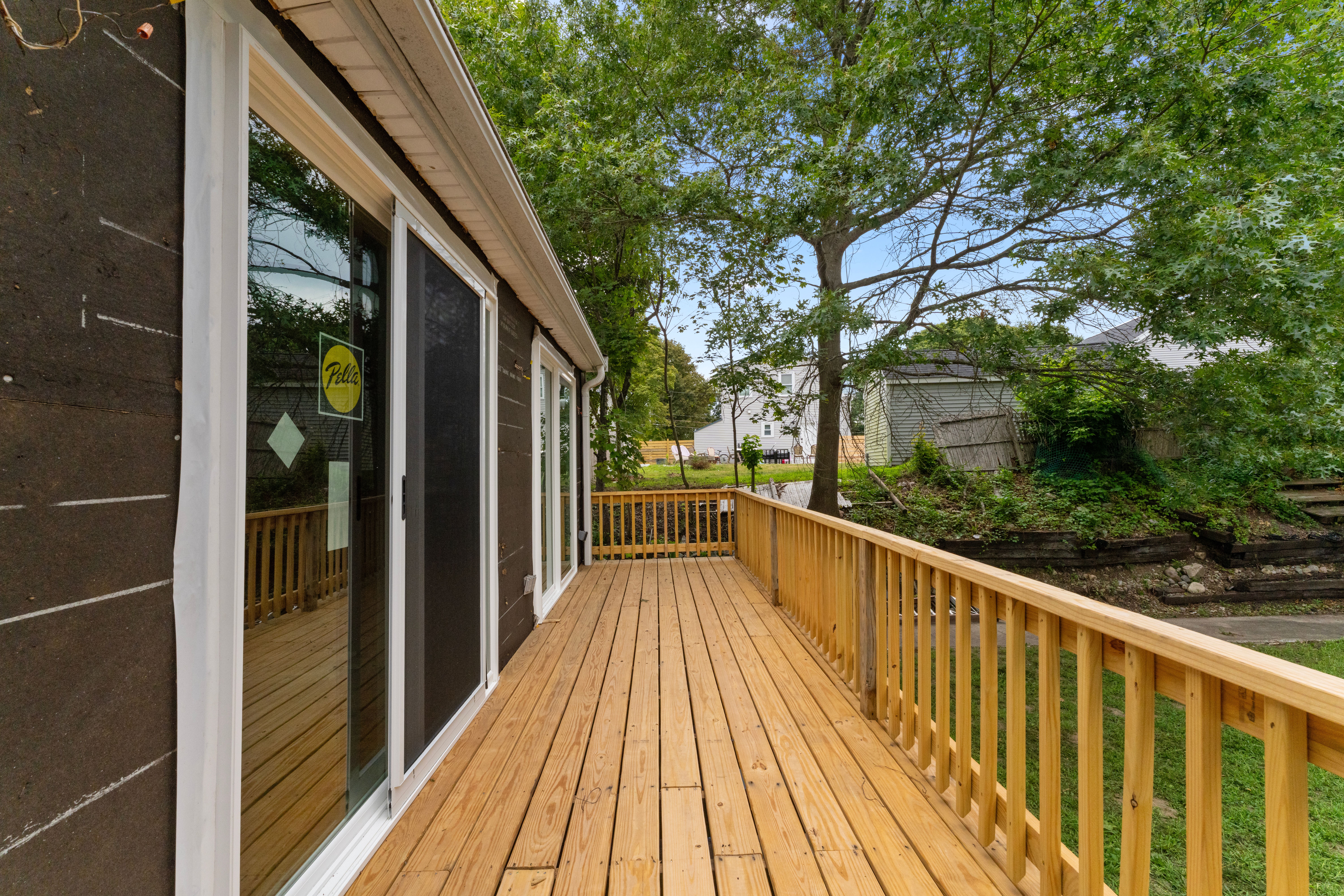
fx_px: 556
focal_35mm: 15
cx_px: 672
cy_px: 448
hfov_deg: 100.8
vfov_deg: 77.7
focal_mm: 14.9
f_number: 11
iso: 1600
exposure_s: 1/640
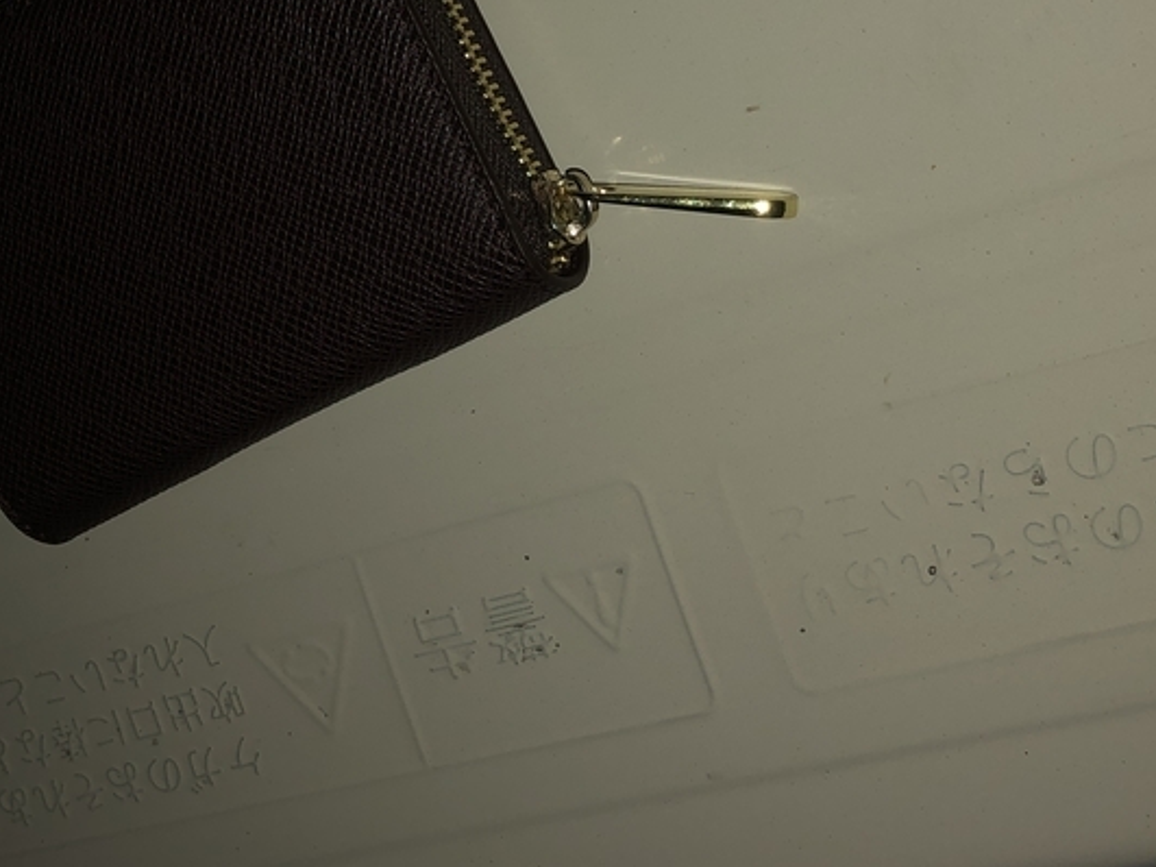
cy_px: 135
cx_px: 536
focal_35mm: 54
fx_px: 1803
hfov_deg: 35.5
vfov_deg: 26.4
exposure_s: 1/36
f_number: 1.8
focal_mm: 3.99
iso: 20
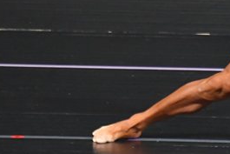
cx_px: 284
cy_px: -30
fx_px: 8399
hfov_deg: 1.6
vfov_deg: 1.0
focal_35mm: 1314
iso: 4000
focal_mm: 300
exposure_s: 1/400
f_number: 5.6
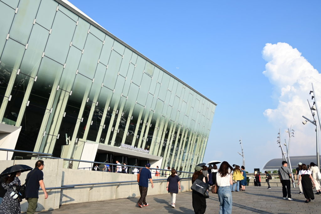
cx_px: 160
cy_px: 107
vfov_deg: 40.8
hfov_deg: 58.3
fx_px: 288
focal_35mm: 32
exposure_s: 1/1600
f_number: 4
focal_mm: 21.5
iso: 200
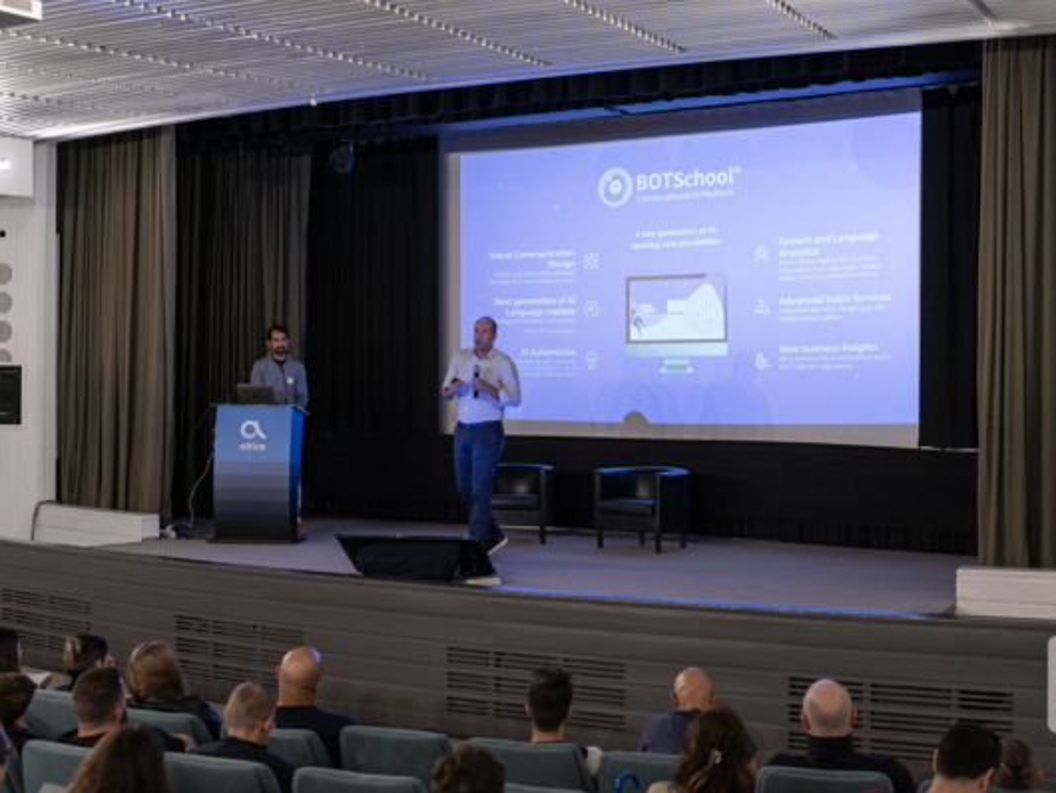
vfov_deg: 29.7
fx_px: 1495
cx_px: 532
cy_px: 397
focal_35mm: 49
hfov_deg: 38.9
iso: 1000
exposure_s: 1/50
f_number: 2.8
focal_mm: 45
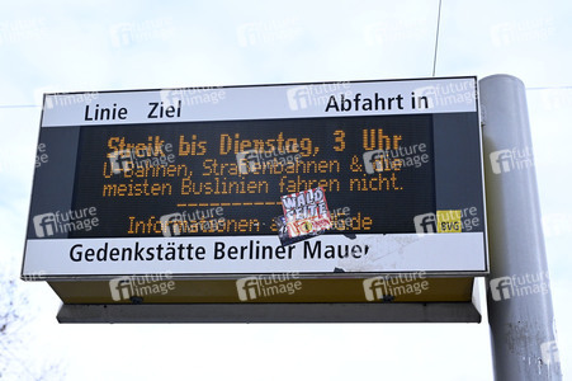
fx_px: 826
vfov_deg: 26.0
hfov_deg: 38.2
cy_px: 190
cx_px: 286
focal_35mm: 52
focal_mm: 52
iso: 4000
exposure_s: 1/2000
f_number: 7.1
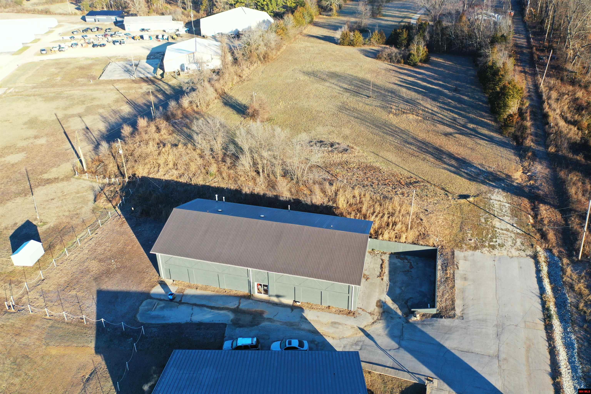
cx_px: 296
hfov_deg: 65.5
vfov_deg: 46.4
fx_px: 460
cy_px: 197
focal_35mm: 28
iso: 100
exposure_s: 1/500
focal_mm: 10.26
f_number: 2.8
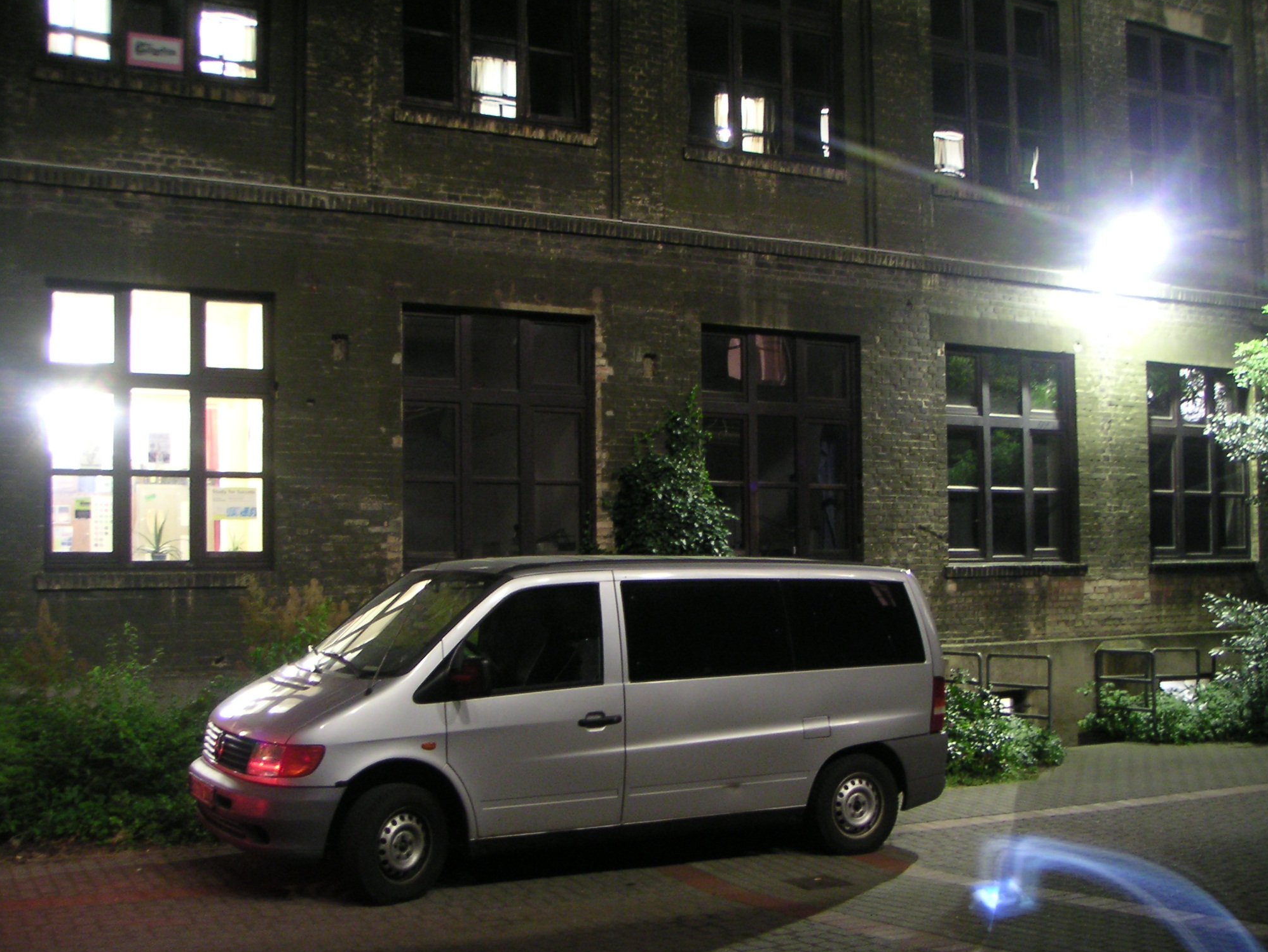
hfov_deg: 47.9
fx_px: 1429
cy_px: 481
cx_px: 650
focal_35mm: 39
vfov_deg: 36.8
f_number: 2.8
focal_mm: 6
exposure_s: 4
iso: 100
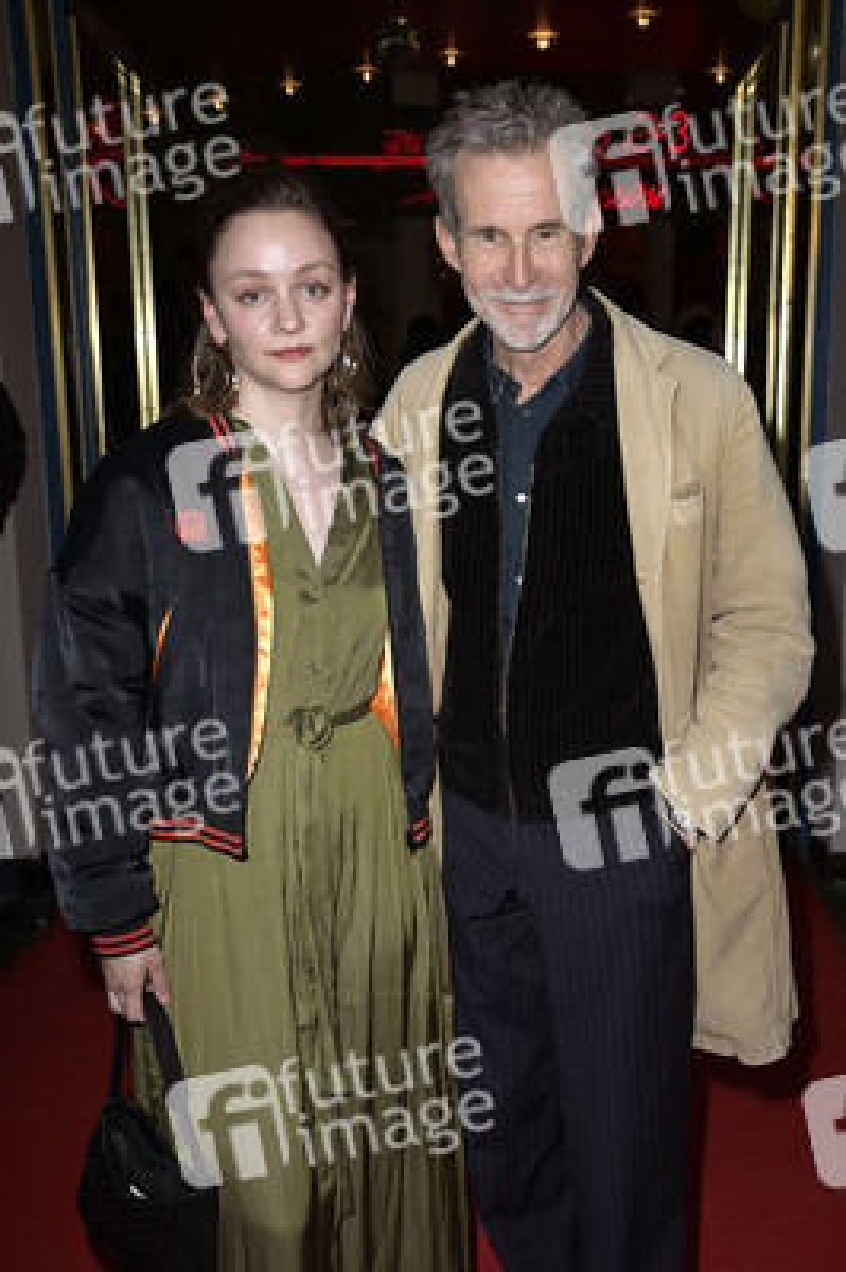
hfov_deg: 37.8
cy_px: 636
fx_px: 1236
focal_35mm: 35
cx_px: 423
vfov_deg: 54.5
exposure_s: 1/200
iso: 400
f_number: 5
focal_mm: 35
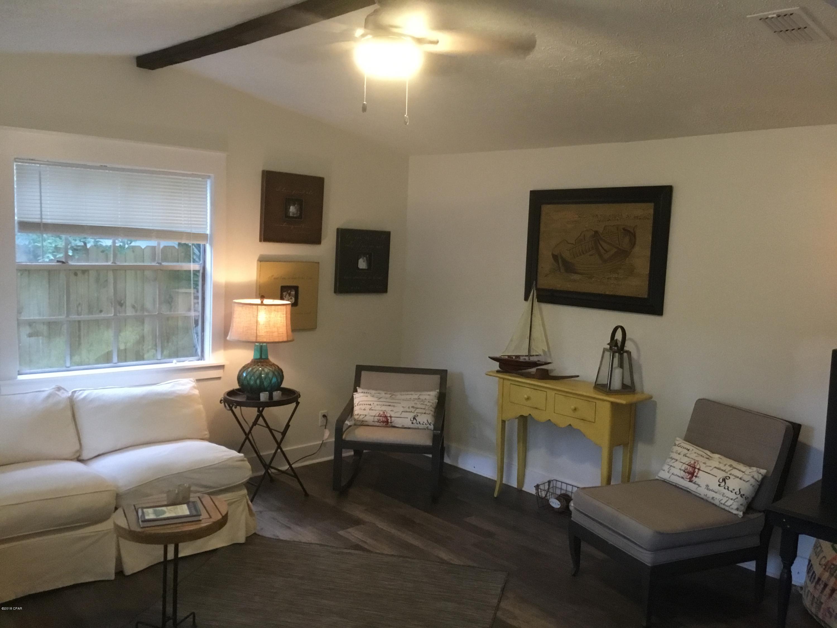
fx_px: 750
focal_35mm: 31
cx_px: 418
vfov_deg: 45.4
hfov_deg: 58.4
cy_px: 314
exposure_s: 1/24
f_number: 2.4
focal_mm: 3.3
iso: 250
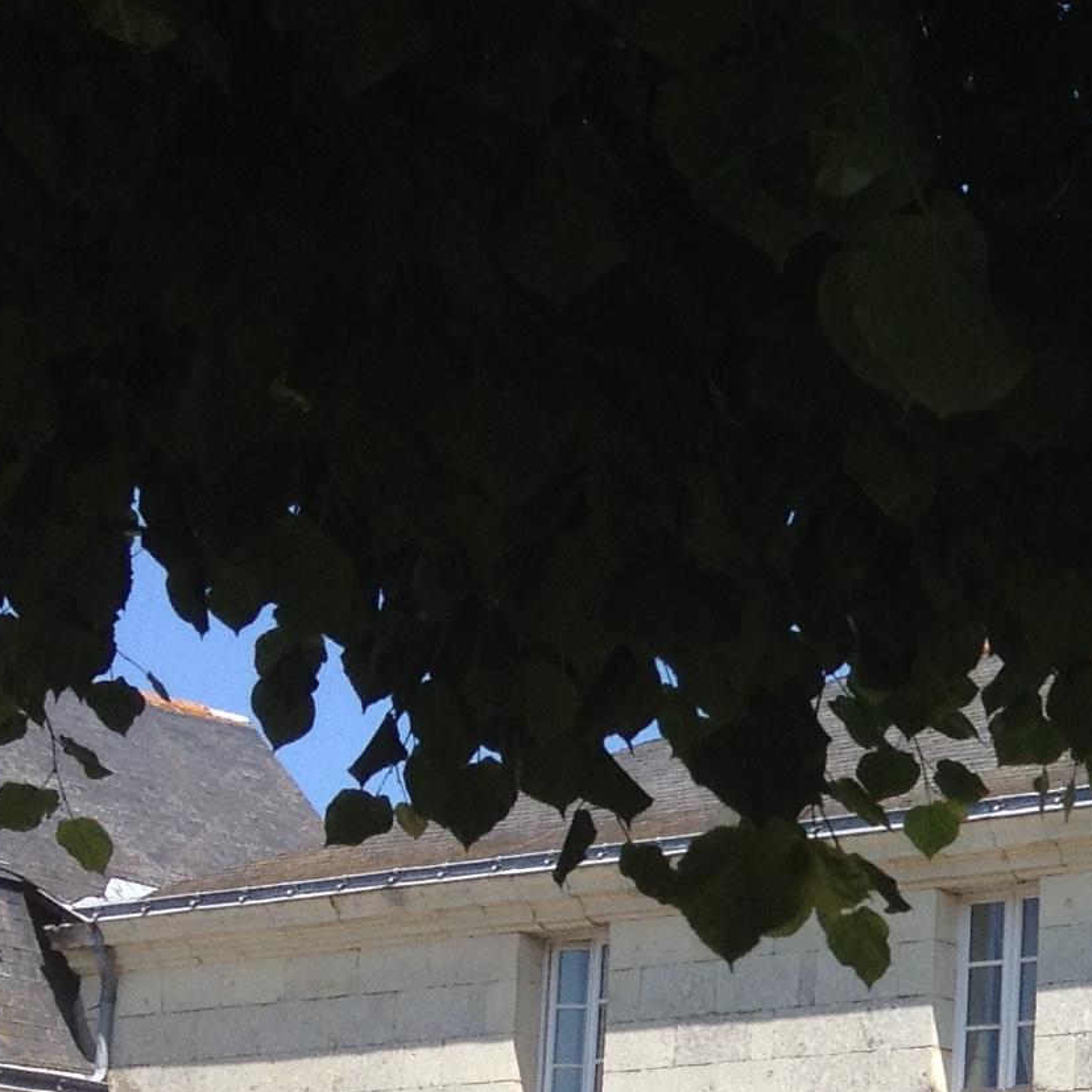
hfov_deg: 13.4
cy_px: 1244
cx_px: 1670
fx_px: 4354
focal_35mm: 122
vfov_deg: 13.9
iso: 50
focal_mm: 4.28
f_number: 2.4
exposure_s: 1/1381
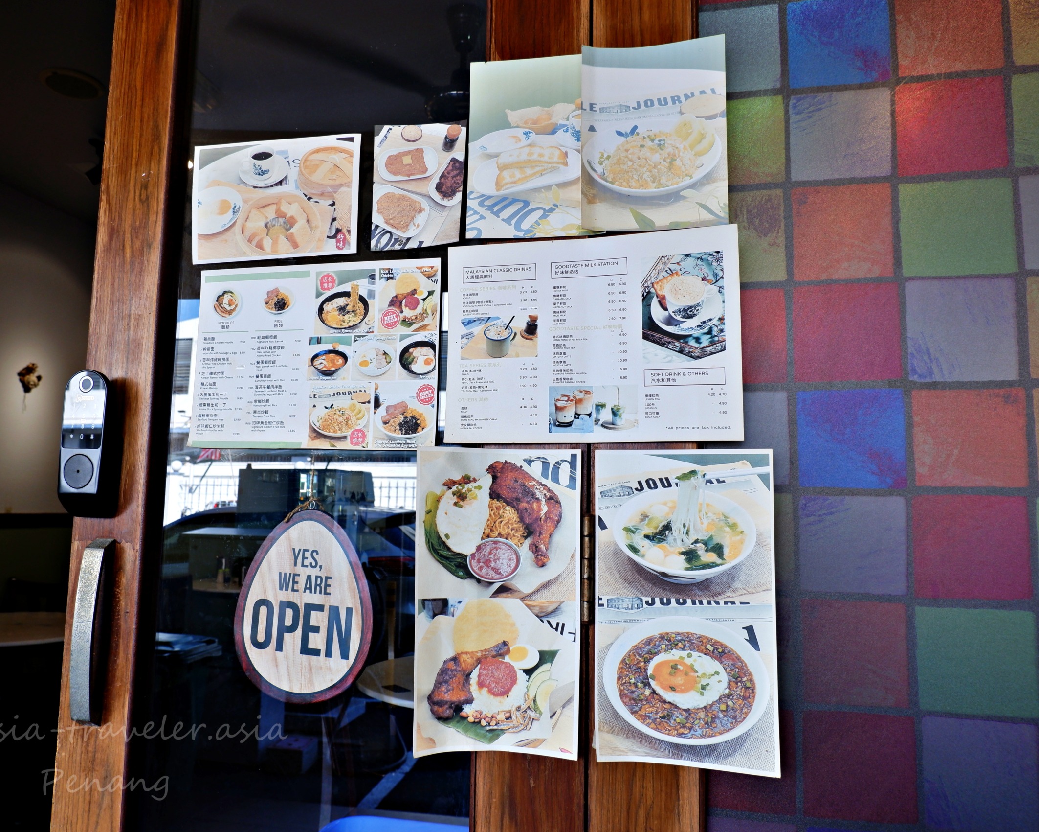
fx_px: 800
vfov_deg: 54.9
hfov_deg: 66.0
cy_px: 417
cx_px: 485
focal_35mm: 26
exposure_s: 1/140
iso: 200
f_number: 5
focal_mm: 15
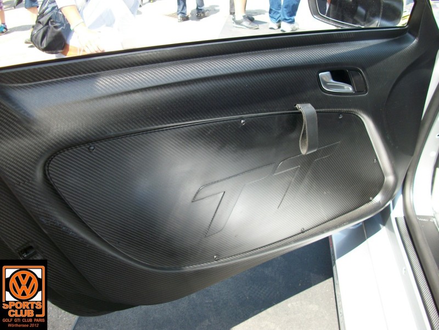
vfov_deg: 41.8
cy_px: 165
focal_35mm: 34
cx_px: 220
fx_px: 431
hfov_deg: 54.0
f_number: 2.9
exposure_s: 1/211
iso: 80
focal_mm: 5.7
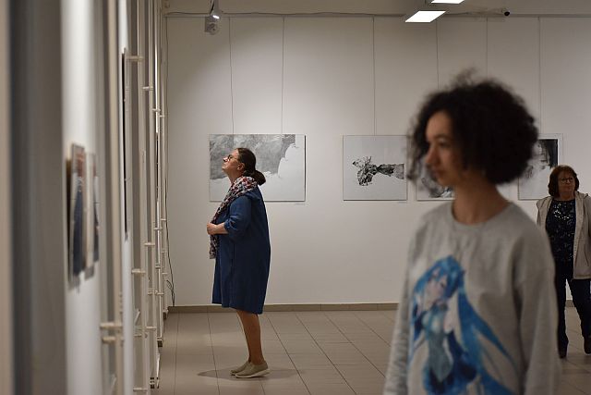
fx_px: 1724
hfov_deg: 19.5
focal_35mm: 105
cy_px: 198
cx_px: 296
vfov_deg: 13.0
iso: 720
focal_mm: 70
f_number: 4.5
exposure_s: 1/250
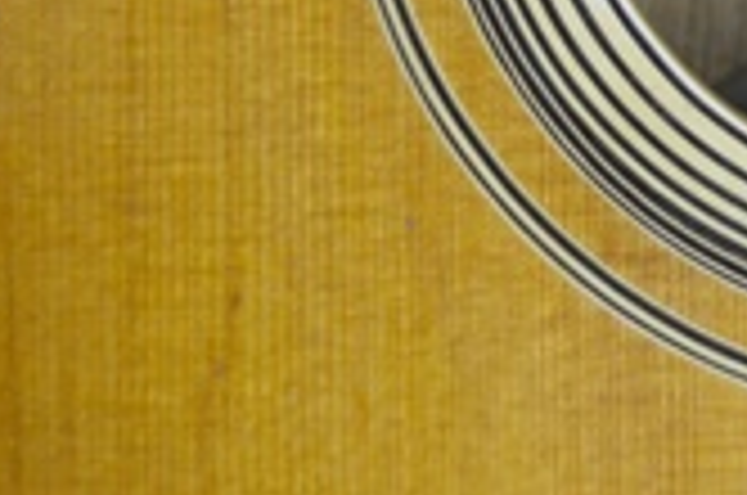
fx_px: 3604
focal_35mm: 174
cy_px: -220
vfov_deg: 7.7
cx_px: 927
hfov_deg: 11.6
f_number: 4.8
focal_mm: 32
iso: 400
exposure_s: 1/80
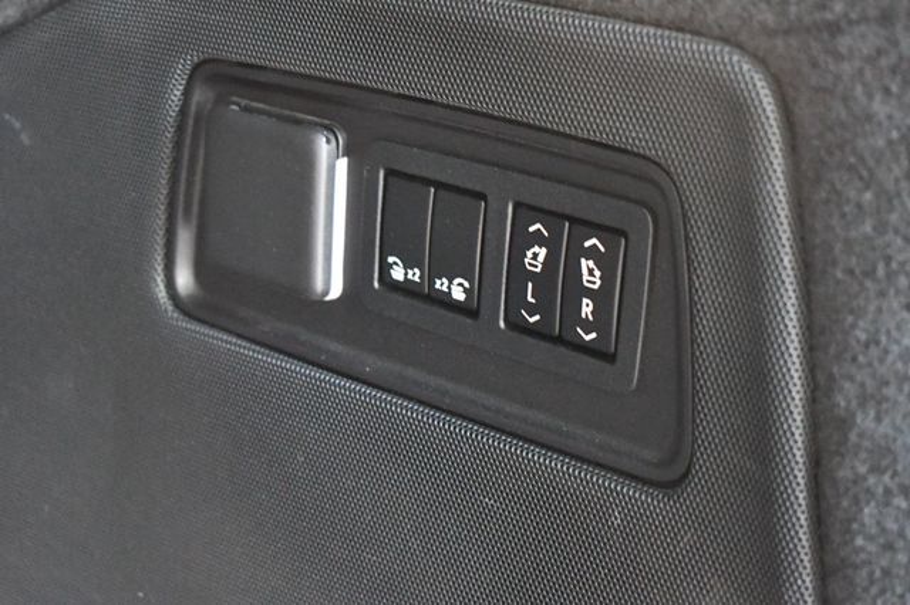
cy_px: 302
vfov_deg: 18.9
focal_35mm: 72
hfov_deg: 28.1
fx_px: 1819
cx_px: 455
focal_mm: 48
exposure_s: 1/60
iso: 11400
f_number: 5.3
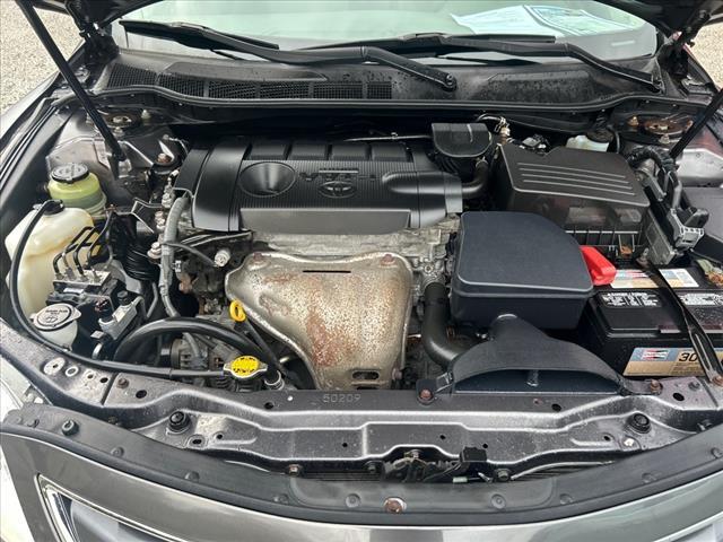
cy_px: 271
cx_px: 362
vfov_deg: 53.1
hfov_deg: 67.3
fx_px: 543
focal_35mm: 26
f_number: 1.5
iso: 64
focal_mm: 5.7
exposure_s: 1/121
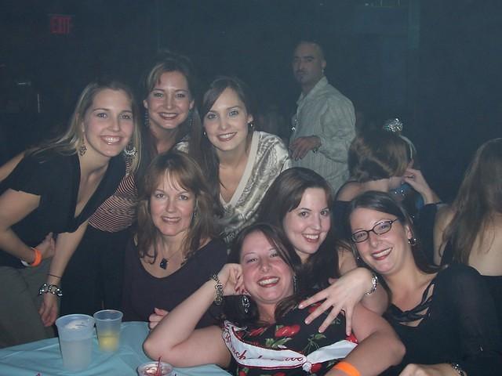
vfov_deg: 31.5
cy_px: 188
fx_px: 667
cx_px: 251
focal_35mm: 46
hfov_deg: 41.2
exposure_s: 1/60
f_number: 3
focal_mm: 7
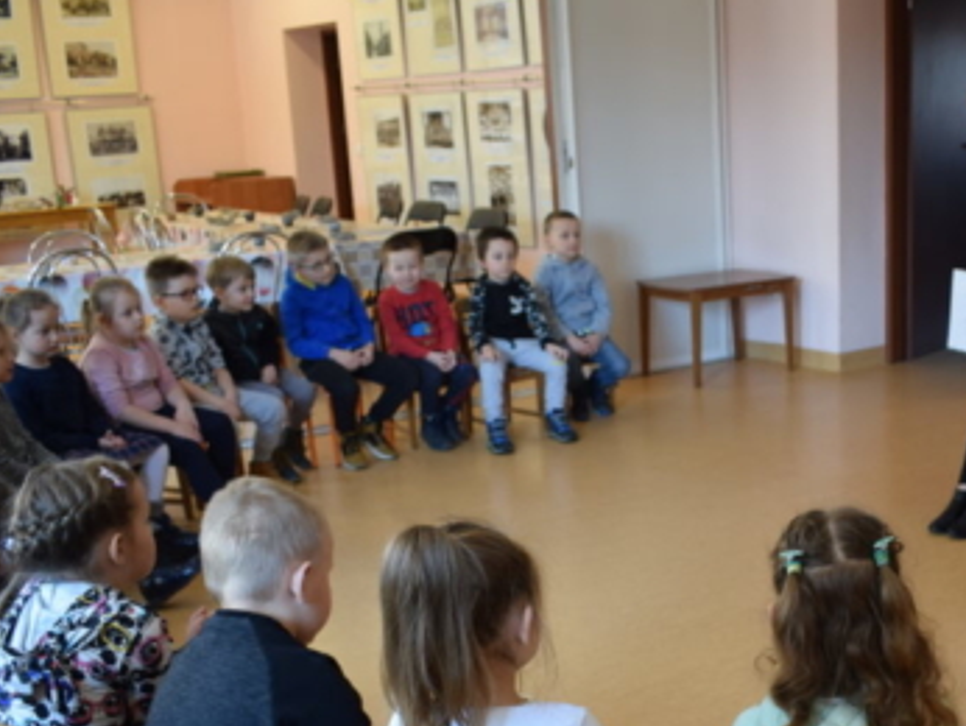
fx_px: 1340
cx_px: 765
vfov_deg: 29.8
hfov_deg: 38.2
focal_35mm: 48
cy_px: 546
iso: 400
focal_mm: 18
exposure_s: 1/80
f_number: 4.5
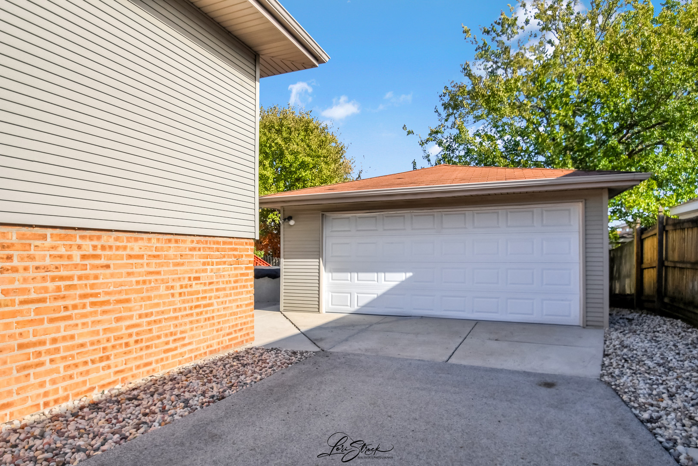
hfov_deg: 81.2
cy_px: 233
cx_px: 349
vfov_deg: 59.5
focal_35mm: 21
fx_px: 407
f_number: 8
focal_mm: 14
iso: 400
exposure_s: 1/5000
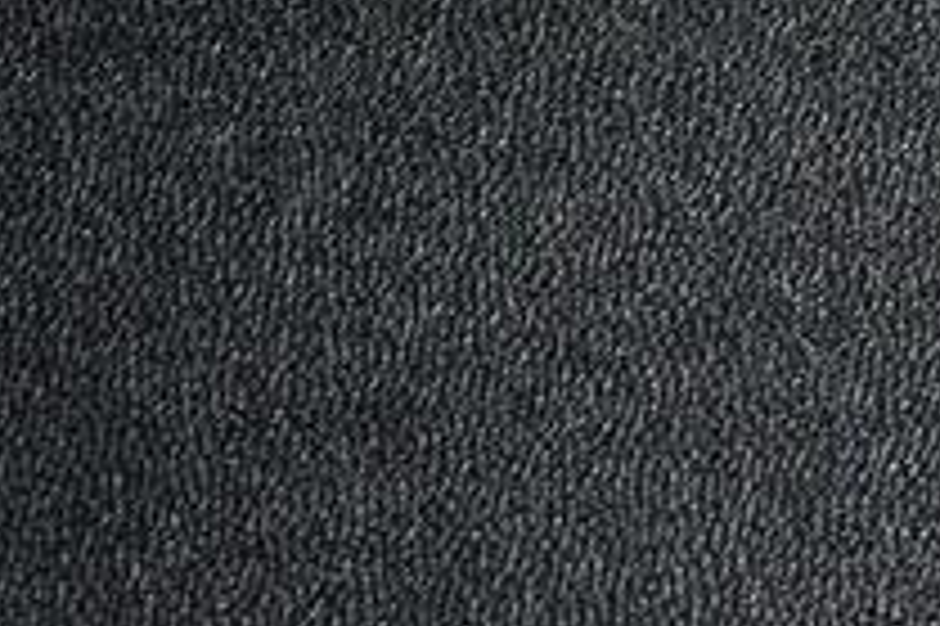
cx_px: 1349
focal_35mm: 335
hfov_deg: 6.1
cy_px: -1612
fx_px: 8740
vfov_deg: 3.9
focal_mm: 6.86
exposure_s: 1/50
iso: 80
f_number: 1.78
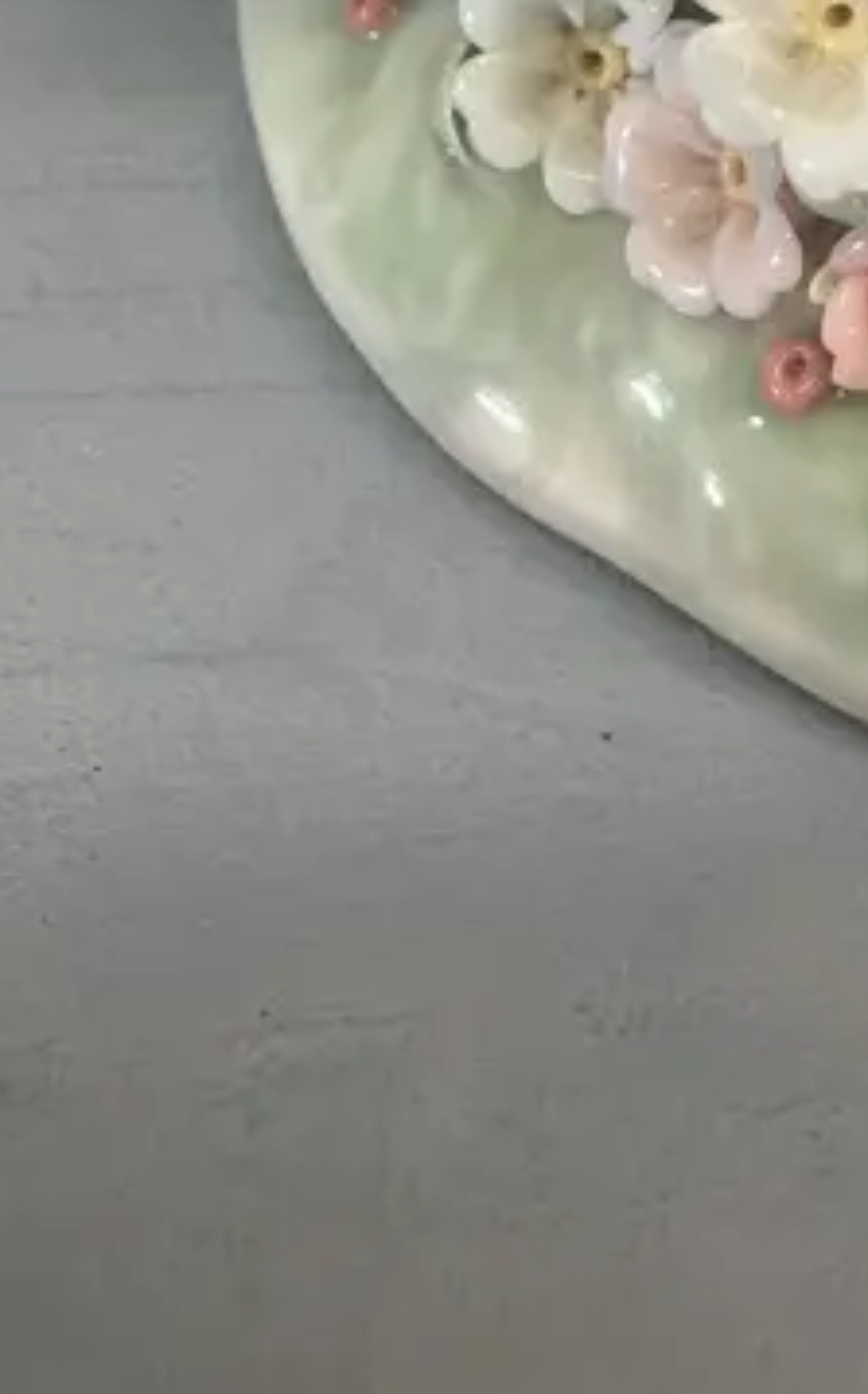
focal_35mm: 85
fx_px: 3225
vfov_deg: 22.3
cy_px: -315
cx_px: 1051
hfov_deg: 14.8
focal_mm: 3.99
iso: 80
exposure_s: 1/50
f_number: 1.8
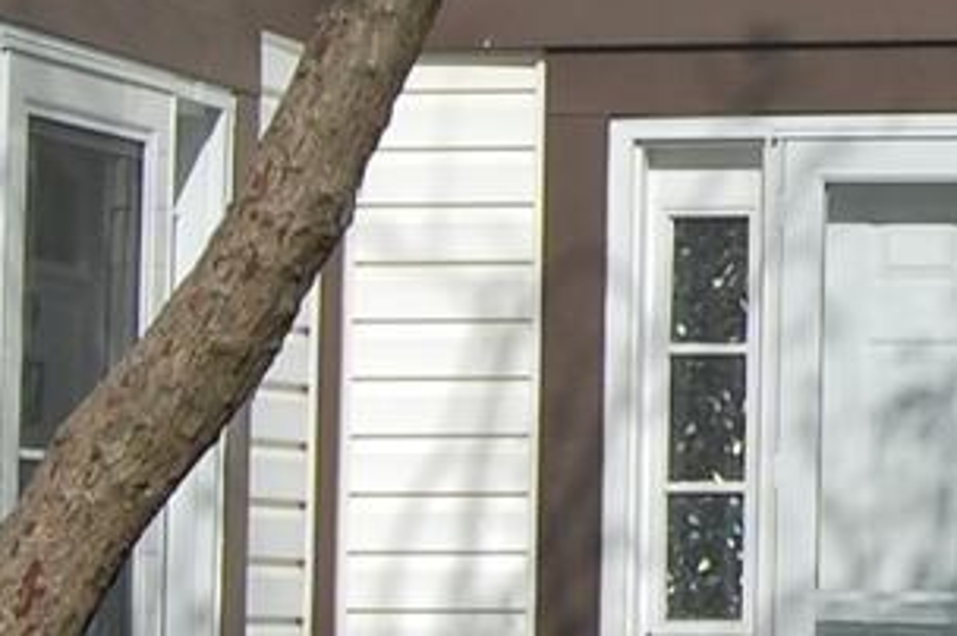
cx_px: 1480
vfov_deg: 6.1
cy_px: -90
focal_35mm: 222
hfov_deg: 9.0
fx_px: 5895
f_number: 11
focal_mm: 22
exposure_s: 1/500
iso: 200
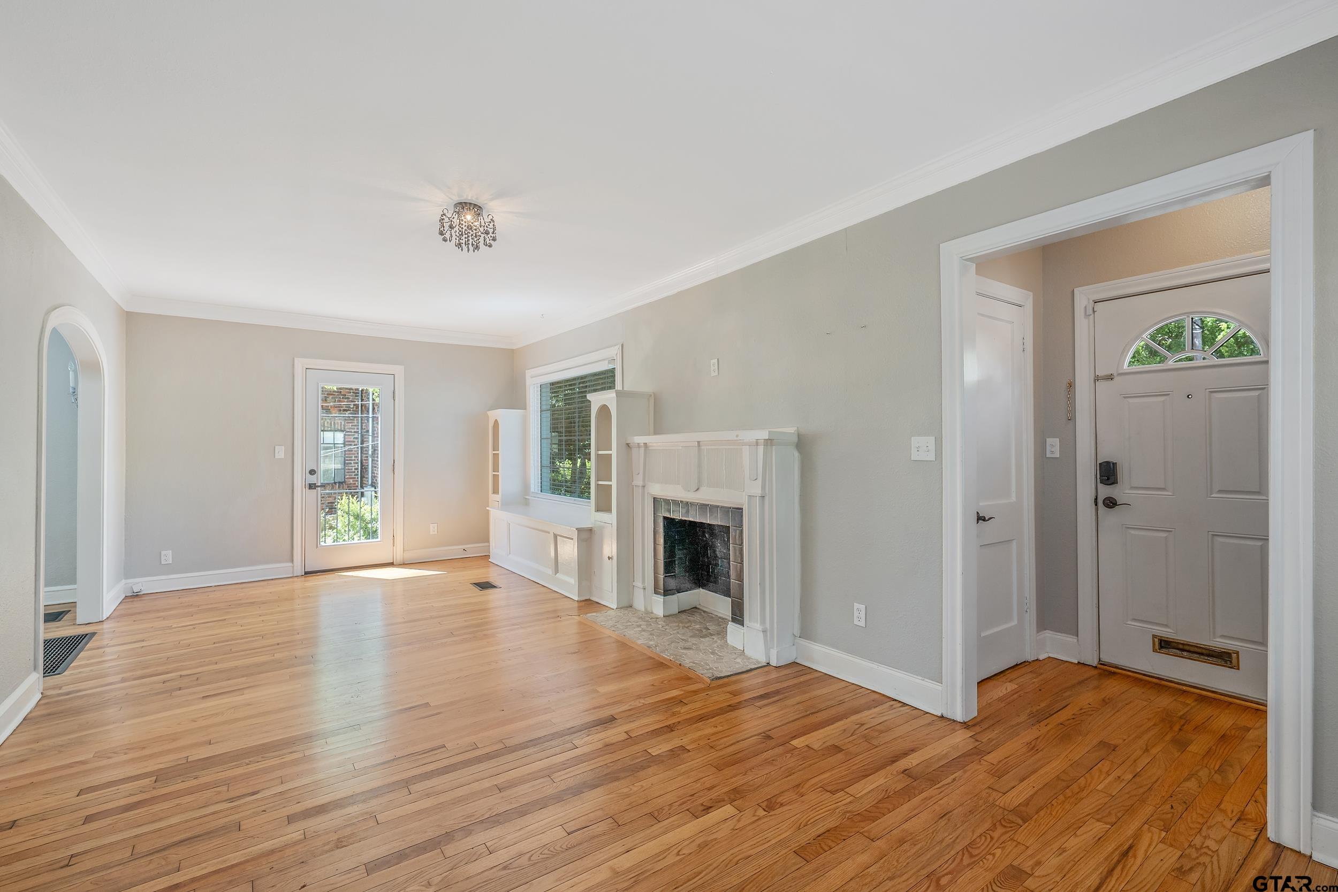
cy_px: 446
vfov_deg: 73.8
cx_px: 669
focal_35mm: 16
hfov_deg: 96.7
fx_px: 595
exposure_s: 1/25
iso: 800
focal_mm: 16
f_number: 8
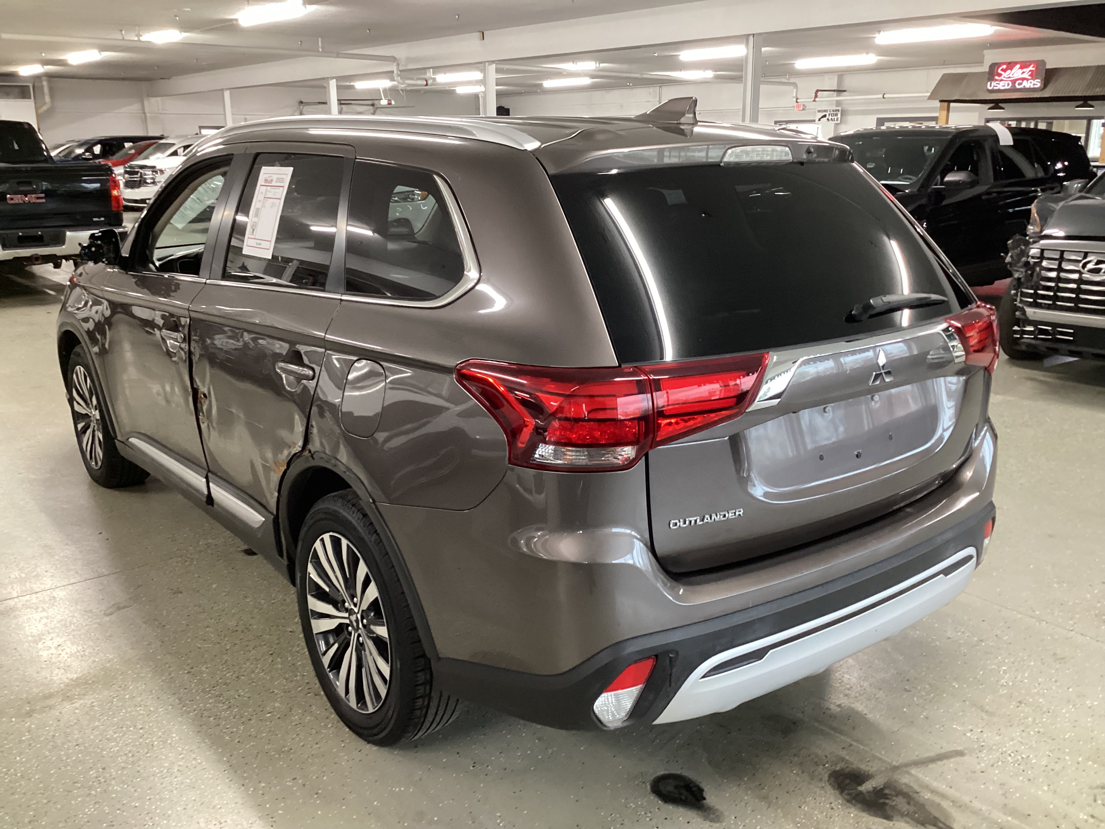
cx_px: 552
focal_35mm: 31
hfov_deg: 58.4
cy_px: 414
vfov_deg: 45.4
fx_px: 990
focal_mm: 3.3
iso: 320
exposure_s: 1/40
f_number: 2.4
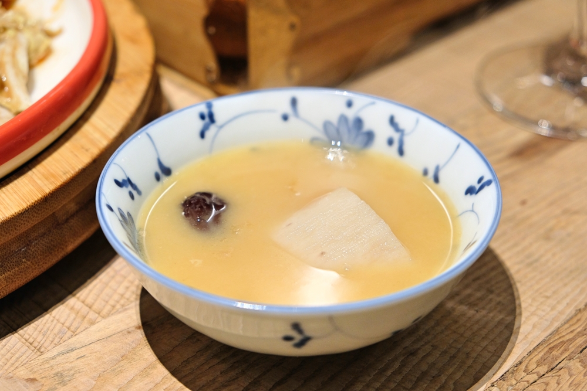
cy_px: 196
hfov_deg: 33.9
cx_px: 294
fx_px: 962
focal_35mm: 59
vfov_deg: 23.0
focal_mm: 39
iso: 800
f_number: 4
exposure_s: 1/30
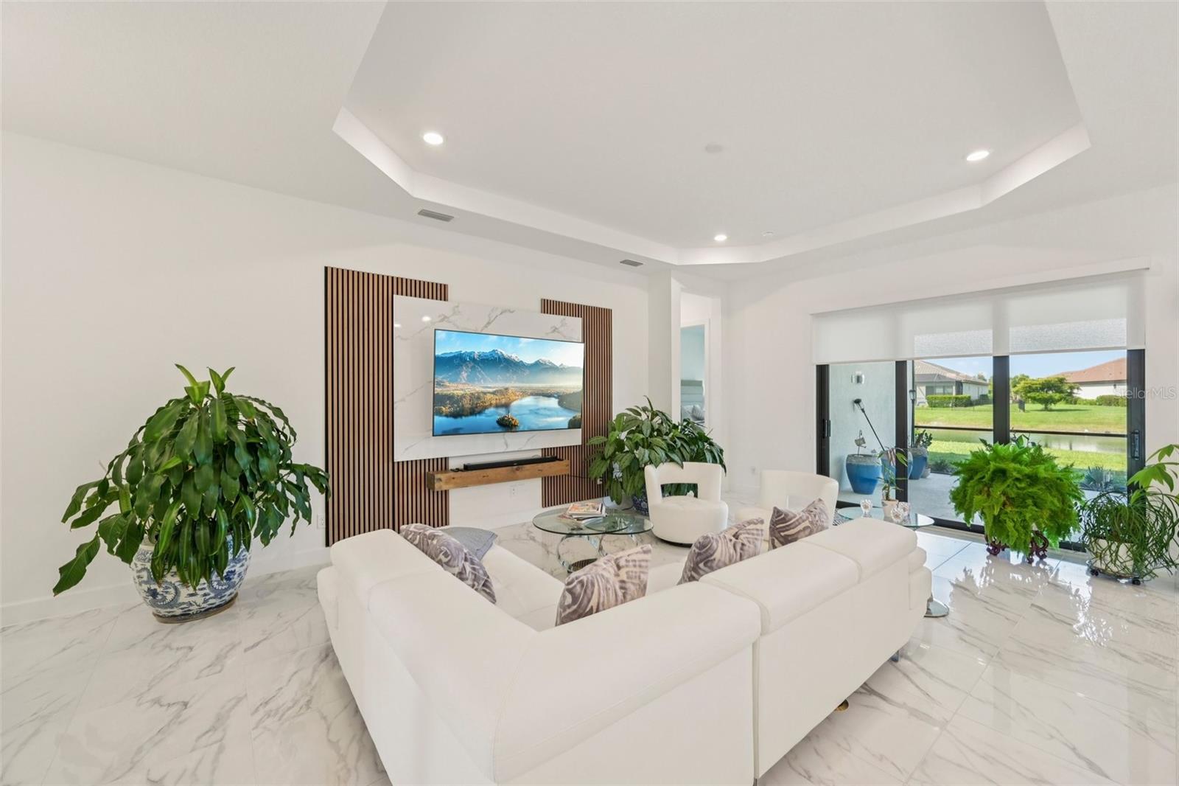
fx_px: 458
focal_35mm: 14
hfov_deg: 104.3
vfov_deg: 81.2
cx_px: 590
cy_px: 393
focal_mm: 14
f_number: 8
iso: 400
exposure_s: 1/30
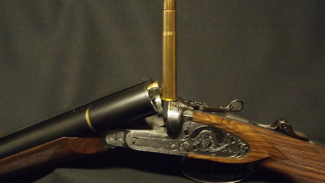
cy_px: 101
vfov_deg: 37.7
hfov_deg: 62.6
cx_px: 161
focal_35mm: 31
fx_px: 267
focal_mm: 5
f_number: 3.5
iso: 800
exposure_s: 1/15
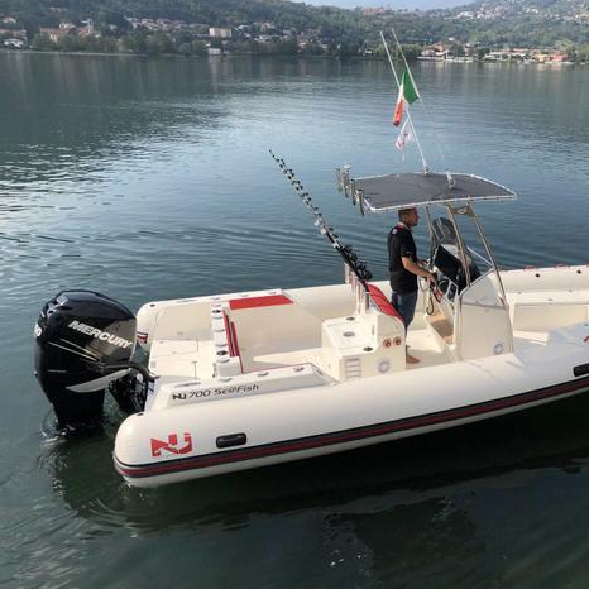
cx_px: 383
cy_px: 296
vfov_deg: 48.5
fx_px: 655
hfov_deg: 47.8
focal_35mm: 34
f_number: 1.8
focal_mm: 4
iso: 20
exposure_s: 1/4000
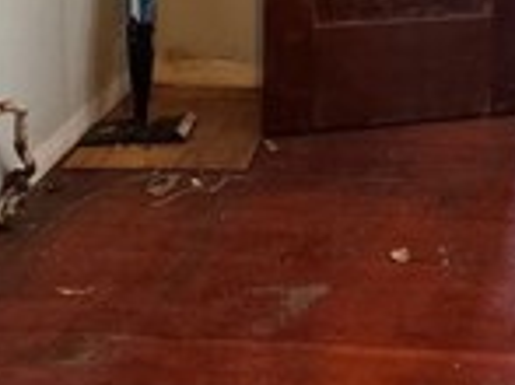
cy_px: -196
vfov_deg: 20.5
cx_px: 533
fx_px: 907
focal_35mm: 61
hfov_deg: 29.3
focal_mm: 2.22
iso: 500
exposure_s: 1/60
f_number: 2.2
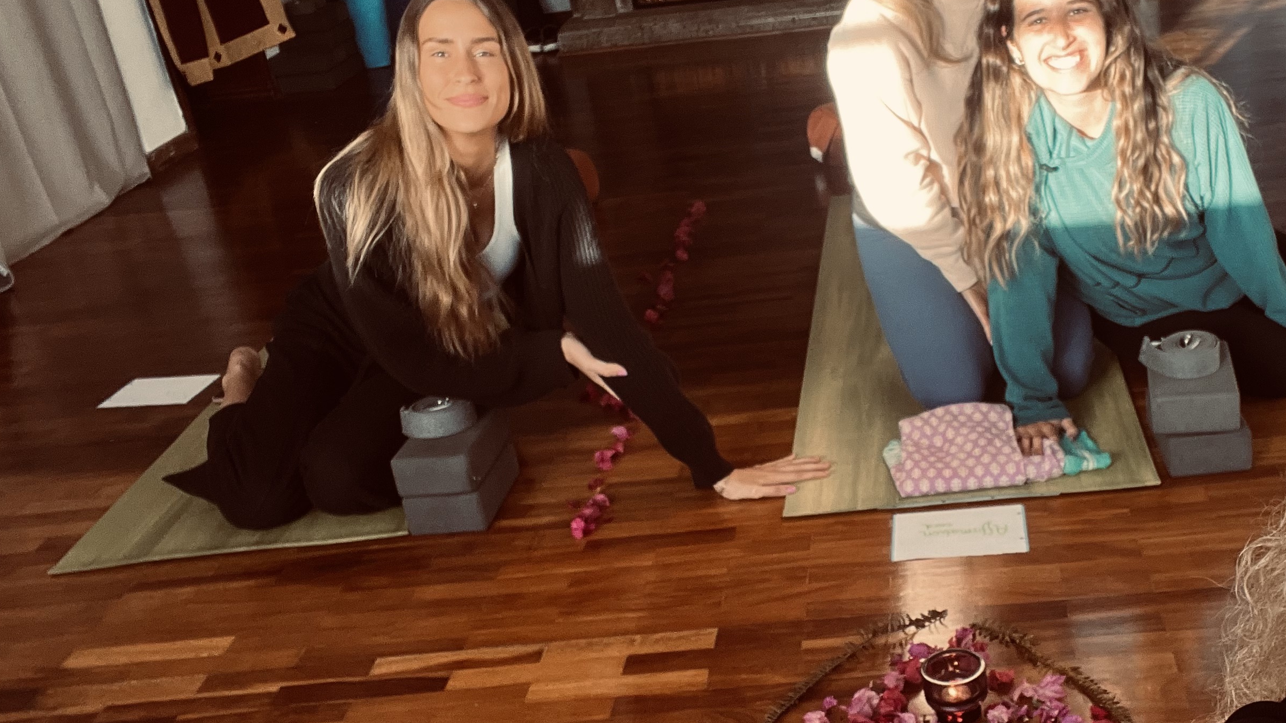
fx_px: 1432
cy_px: 425
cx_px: 848
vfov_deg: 28.3
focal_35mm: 42
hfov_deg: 47.6
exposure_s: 1/121
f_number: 2.2
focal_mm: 2.71
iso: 64
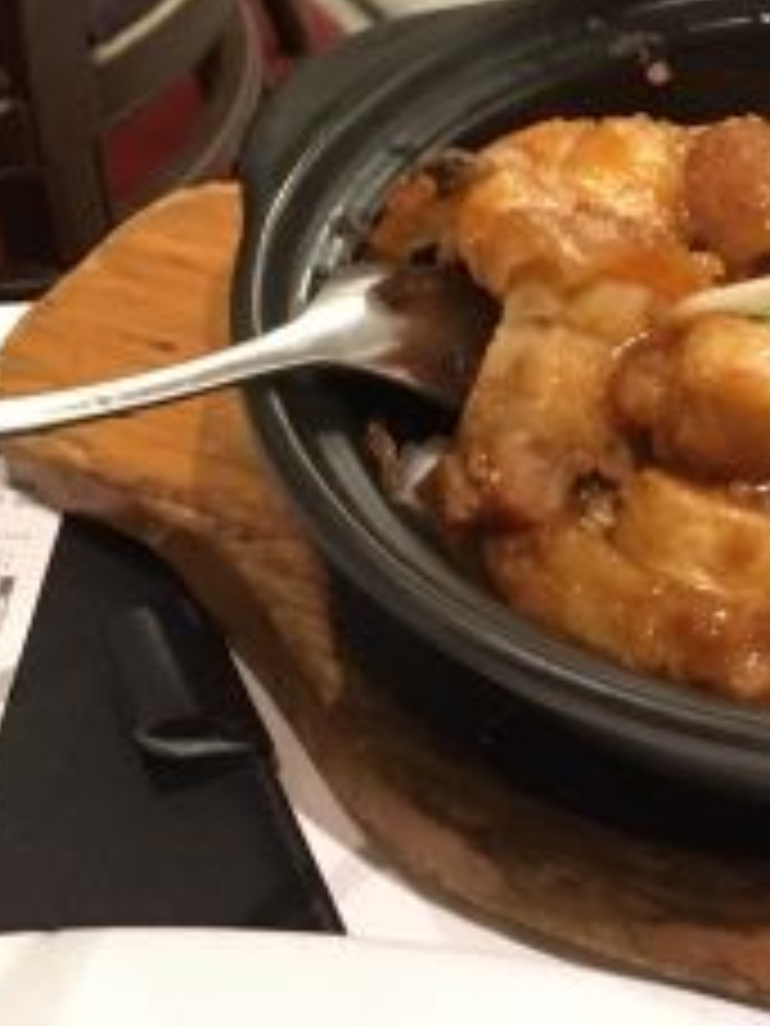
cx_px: 970
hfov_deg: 15.8
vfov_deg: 22.0
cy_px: 626
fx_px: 2640
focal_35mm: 89
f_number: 2.2
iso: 160
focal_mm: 4.15
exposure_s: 1/33
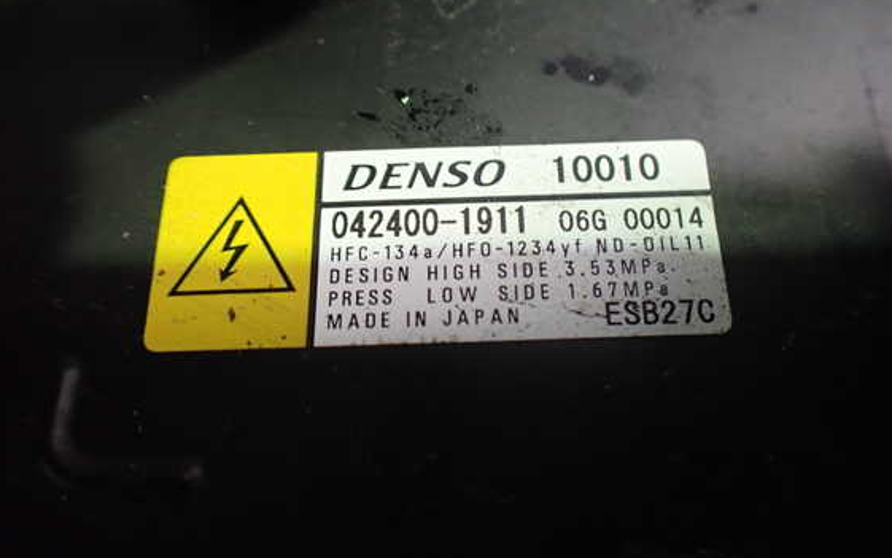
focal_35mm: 34
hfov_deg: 56.7
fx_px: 827
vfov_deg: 37.3
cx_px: 471
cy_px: 250
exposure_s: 1/50
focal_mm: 5.4
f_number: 2.3
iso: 800
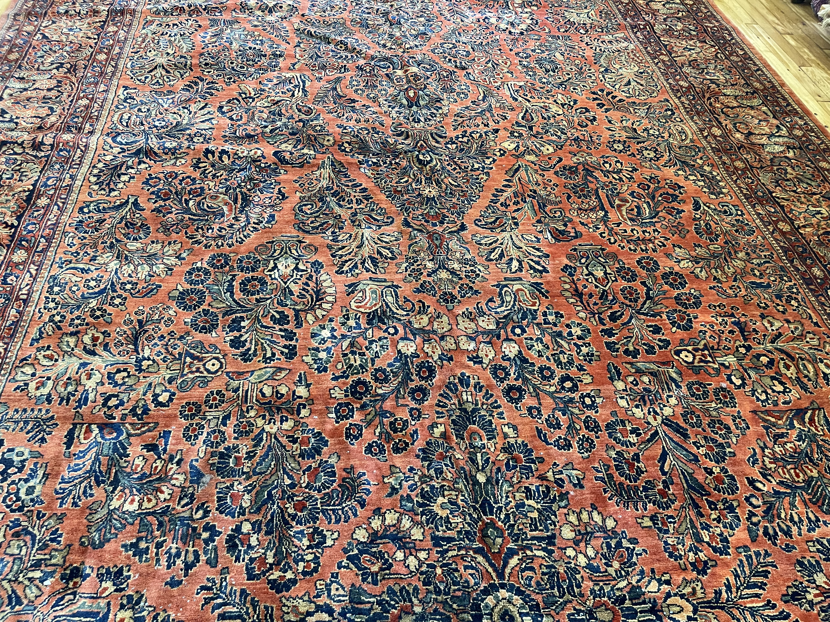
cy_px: 311
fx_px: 599
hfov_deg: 69.4
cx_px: 415
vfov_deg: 54.9
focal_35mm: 25
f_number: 1.6
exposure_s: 1/40
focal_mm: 5.1
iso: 250
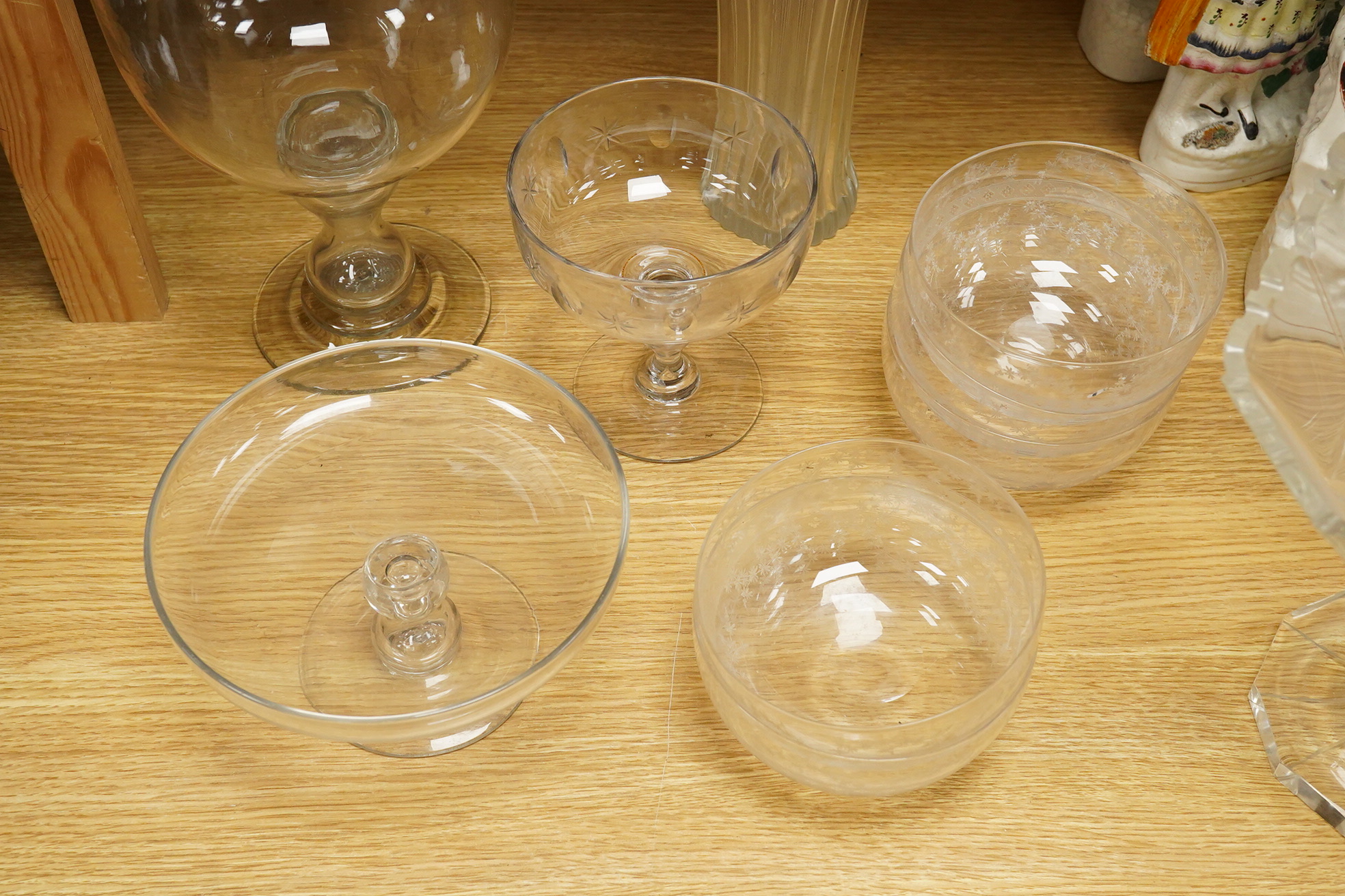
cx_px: 672
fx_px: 1681
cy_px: 448
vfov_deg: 29.9
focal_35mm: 45
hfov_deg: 43.6
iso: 2500
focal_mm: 30
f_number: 10
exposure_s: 1/160
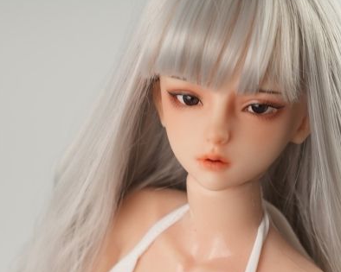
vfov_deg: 10.1
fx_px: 1513
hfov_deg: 12.9
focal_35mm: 150
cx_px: 200
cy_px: 353
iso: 400
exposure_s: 1/125
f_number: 4
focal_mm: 70
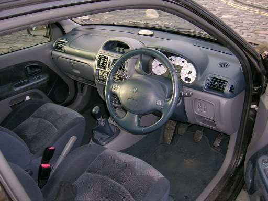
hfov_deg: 52.6
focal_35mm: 35
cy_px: 100
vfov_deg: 40.7
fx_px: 271
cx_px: 134
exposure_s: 1/60.1
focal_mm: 5.4
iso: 83
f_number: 2.8
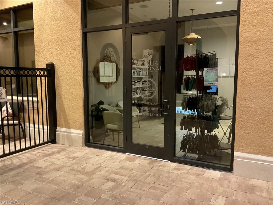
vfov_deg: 48.2
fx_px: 229
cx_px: 136
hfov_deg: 61.7
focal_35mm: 29
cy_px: 102
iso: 500
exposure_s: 1/30
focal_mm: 3
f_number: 1.8
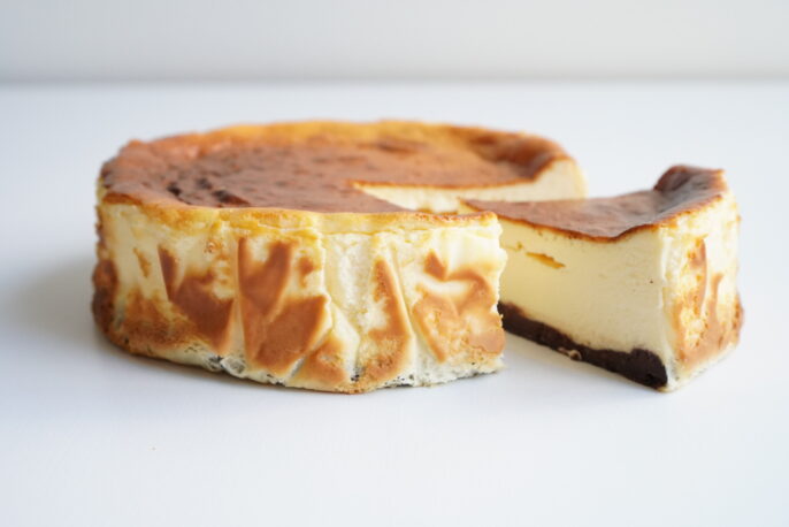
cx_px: 394
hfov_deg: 37.8
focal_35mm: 52
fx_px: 1151
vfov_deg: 25.8
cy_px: 264
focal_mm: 35
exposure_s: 1/320
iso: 2500
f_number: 4.5
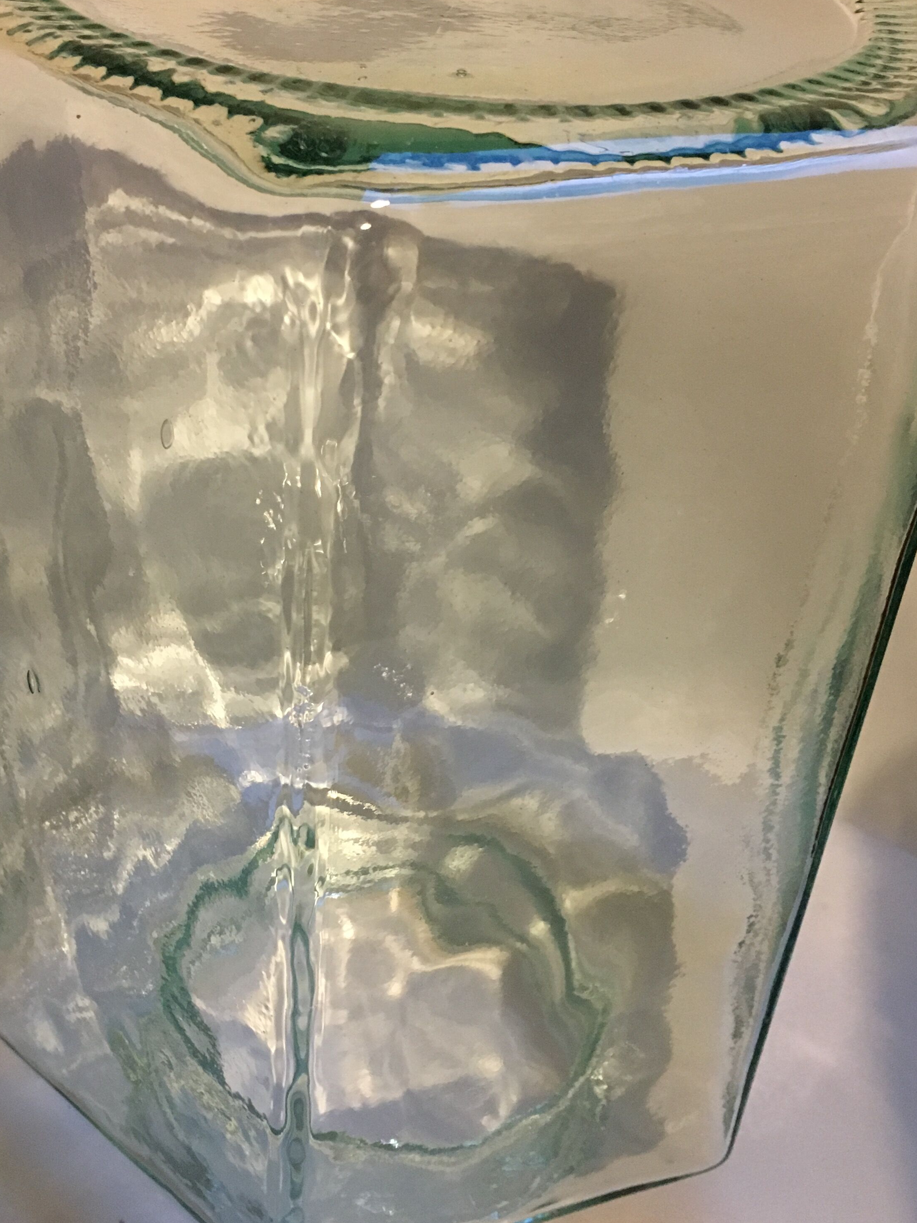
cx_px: 387
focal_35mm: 40
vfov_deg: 46.7
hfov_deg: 35.9
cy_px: 557
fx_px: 1413
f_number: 2.2
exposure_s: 1/33
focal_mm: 4.15
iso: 250
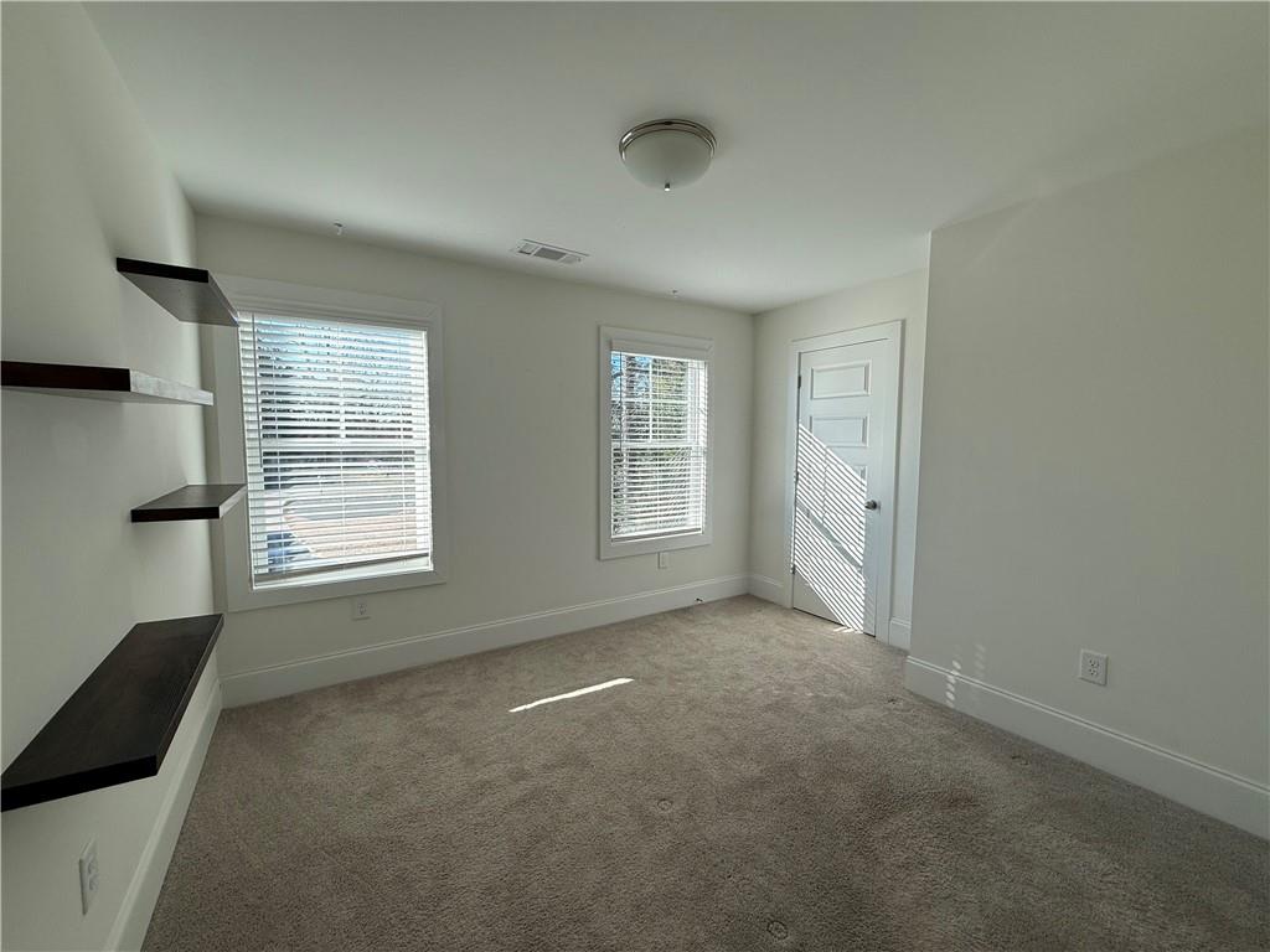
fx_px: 514
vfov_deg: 85.7
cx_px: 635
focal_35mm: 14
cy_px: 476
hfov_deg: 102.1
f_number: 2.2
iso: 50
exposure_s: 1/479
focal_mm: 2.22
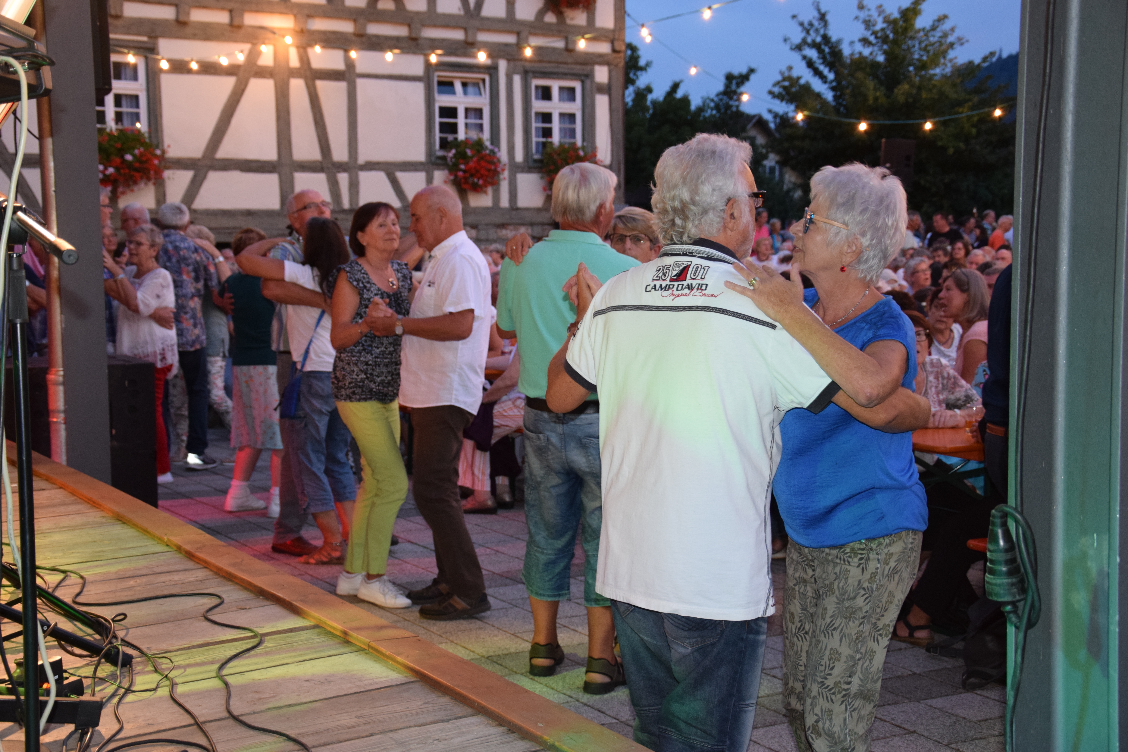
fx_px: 1598
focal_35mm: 51
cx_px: 564
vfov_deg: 26.5
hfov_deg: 38.9
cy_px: 376
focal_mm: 34
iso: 1600
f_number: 4.2
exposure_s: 1/60
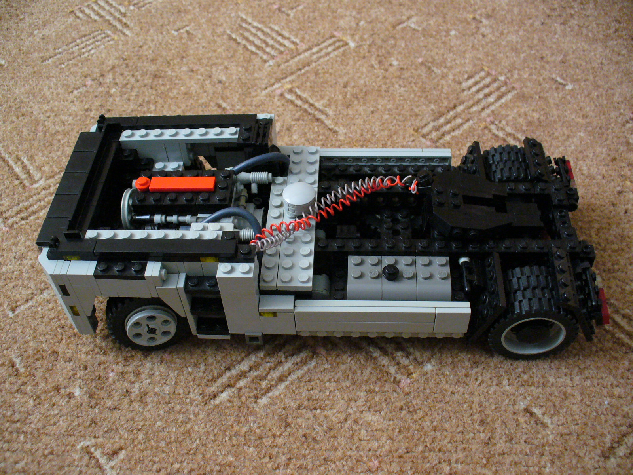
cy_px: 238
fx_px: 677
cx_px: 316
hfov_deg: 50.1
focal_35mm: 37
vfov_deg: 38.7
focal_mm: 6.1
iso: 200
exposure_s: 1/15
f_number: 2.8
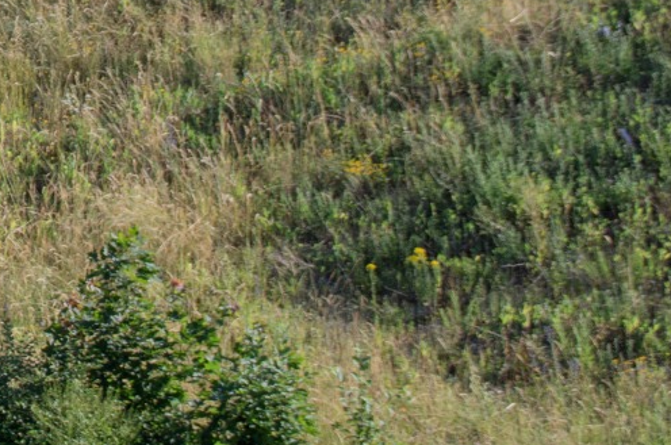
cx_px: -322
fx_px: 3666
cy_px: -191
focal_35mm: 197
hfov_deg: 10.1
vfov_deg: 6.9
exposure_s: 1/320
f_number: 7.1
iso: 100
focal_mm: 40
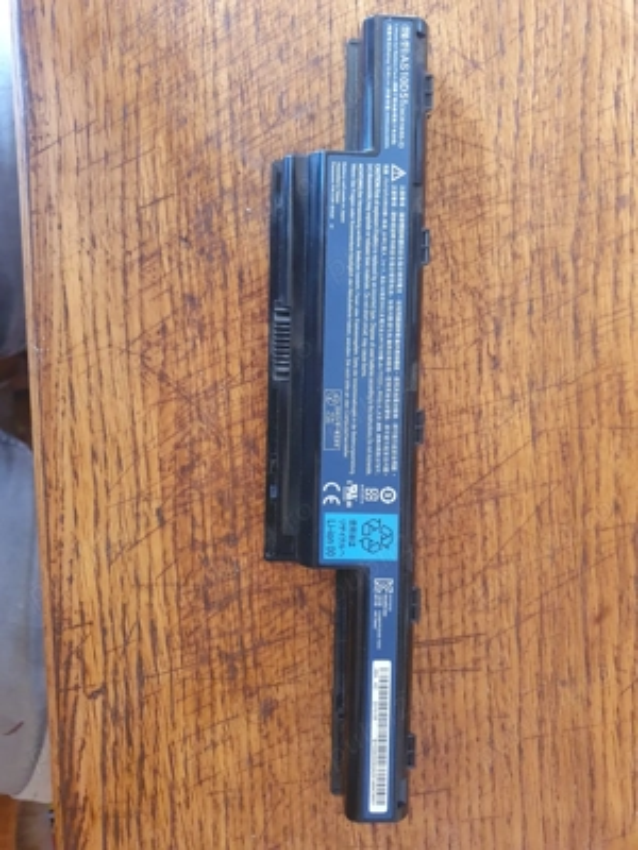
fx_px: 639
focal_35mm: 26
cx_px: 319
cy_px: 425
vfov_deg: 67.3
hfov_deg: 53.1
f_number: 1.5
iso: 320
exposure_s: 1/40
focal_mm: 4.32
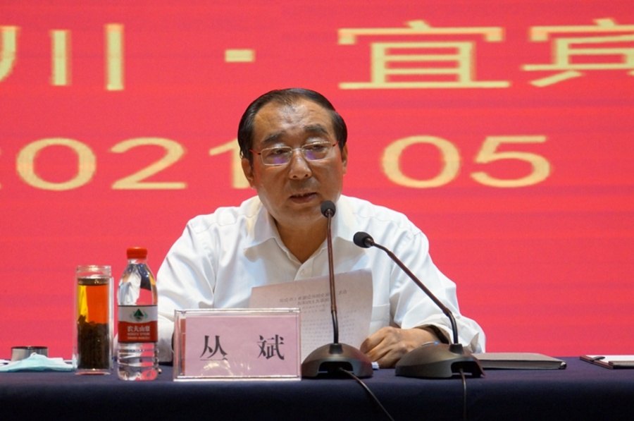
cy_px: 210
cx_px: 317
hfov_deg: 18.2
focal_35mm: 112
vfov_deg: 12.1
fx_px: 1978
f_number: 5.6
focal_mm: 75
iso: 2500
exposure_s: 1/160
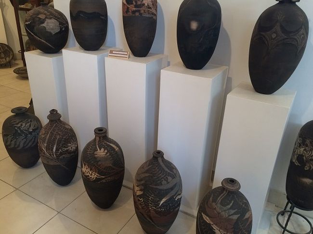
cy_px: 117
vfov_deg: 48.2
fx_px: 262
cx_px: 156
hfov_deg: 61.7
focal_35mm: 29
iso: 80
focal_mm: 4.15
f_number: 2.2
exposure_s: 1/33
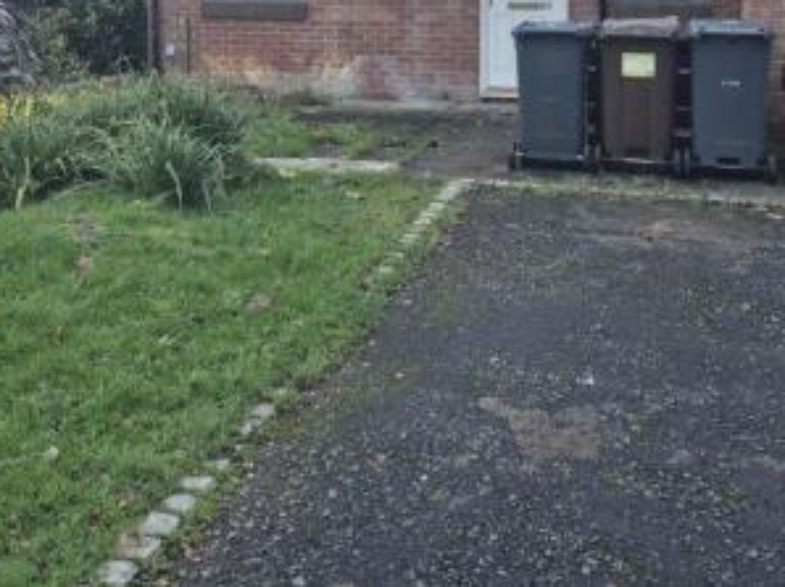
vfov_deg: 30.2
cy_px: 17
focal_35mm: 45
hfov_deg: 42.1
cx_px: 352
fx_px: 1020
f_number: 1.8
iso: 250
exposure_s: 1/100
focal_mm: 5.4
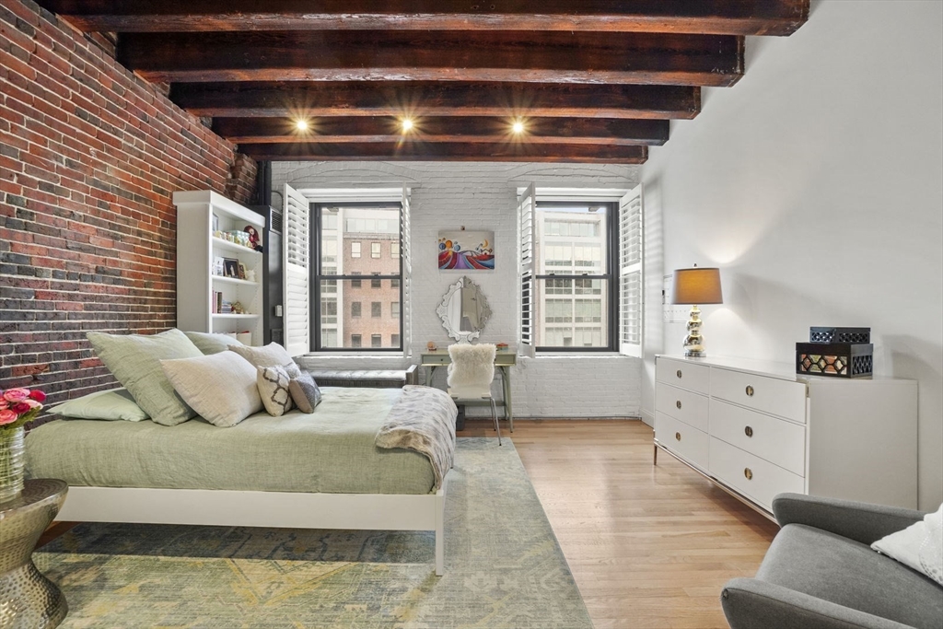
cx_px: 472
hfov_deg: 100.4
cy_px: 314
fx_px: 393
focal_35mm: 15
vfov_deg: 77.3
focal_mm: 10
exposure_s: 1/15
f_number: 9
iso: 500
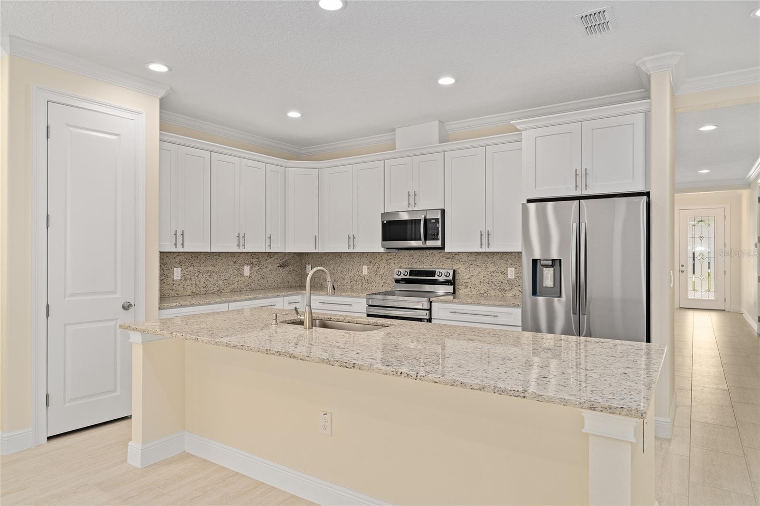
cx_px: 380
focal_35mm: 22
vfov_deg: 58.1
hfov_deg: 79.6
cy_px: 253
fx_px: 456
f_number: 8
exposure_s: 1/25
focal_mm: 21.6
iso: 320
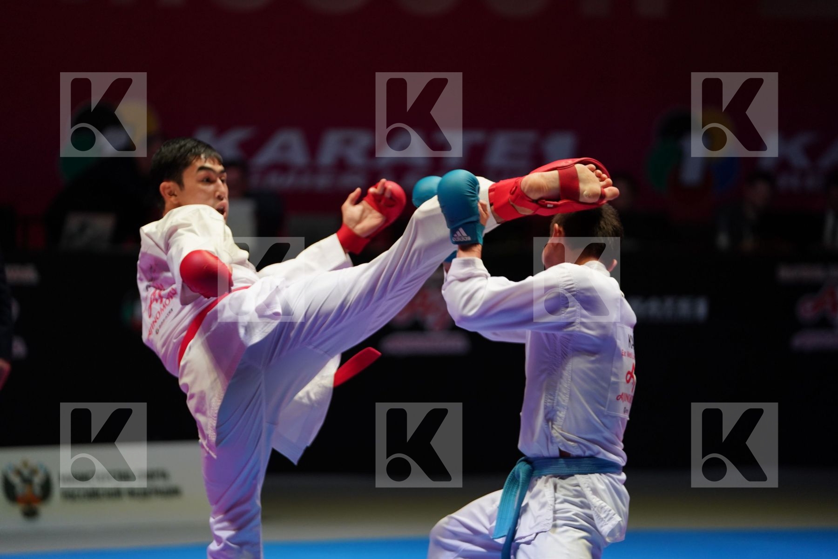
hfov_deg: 12.7
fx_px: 3771
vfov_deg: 8.5
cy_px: 280
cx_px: 419
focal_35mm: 162
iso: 1600
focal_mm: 162
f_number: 2.8
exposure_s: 1/1000
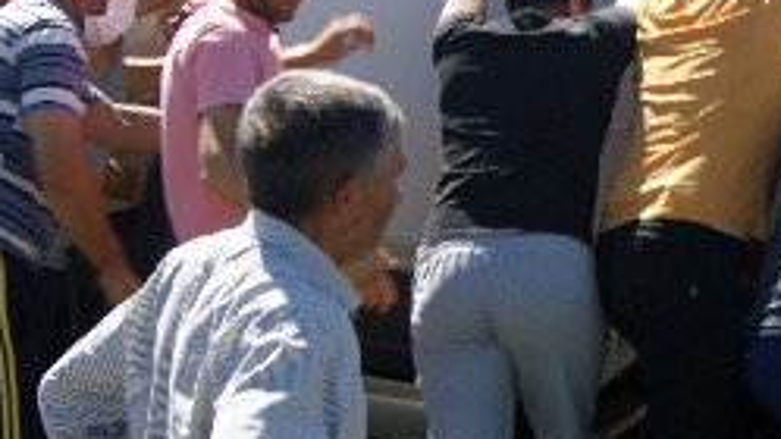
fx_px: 2630
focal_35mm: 127
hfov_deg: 16.3
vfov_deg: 9.5
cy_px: 151
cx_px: 922
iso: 100
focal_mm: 30
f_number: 11
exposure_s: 1/80
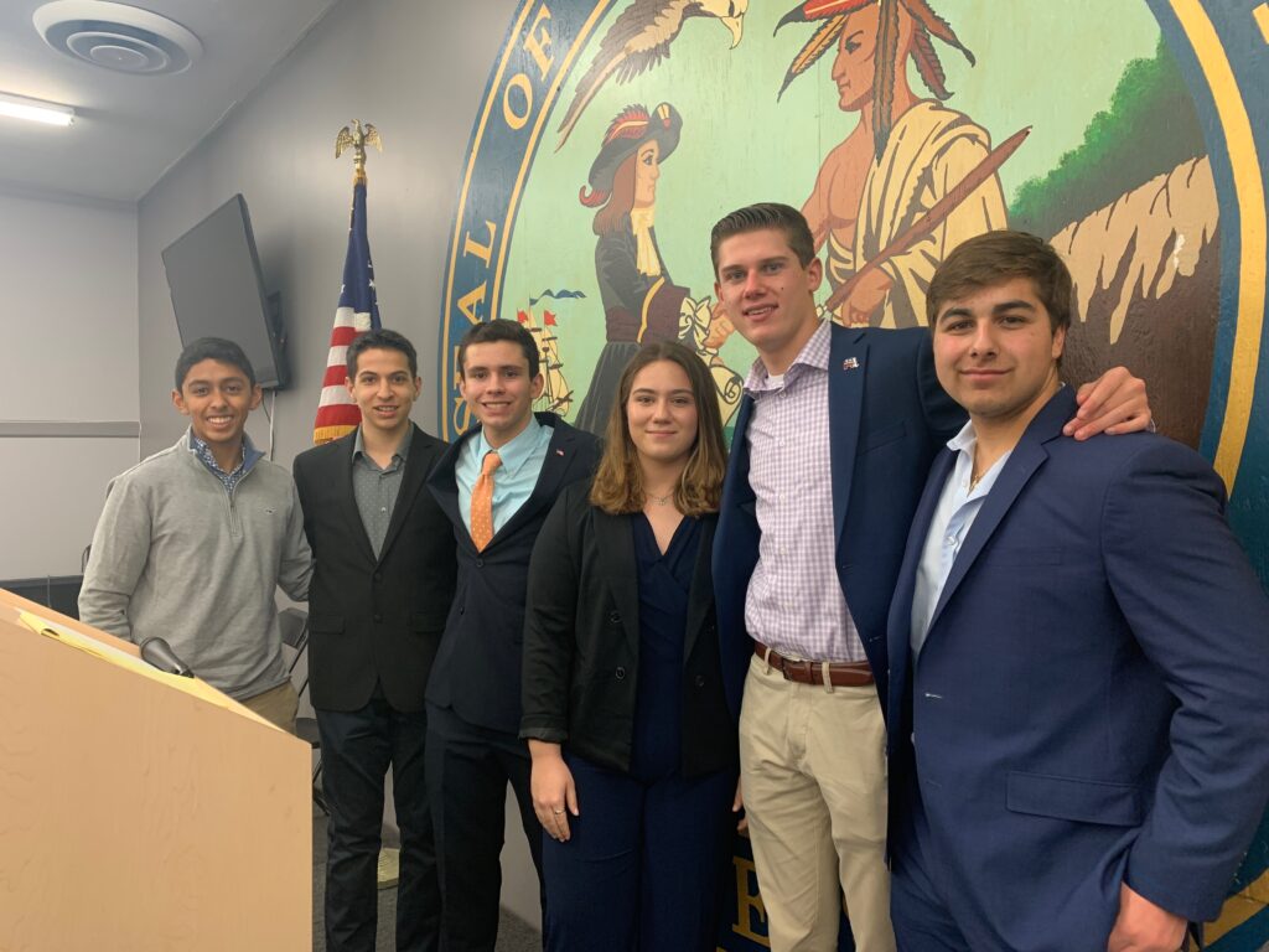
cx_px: 634
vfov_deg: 53.1
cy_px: 476
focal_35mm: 26
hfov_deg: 67.3
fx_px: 953
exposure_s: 1/60
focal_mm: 4.25
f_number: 1.8
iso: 125
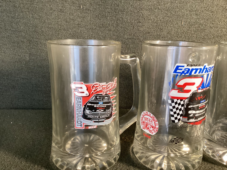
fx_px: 203
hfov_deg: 58.3
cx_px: 114
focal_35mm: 31
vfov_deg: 45.4
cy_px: 85
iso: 250
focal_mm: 3.3
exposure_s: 1/40
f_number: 2.4
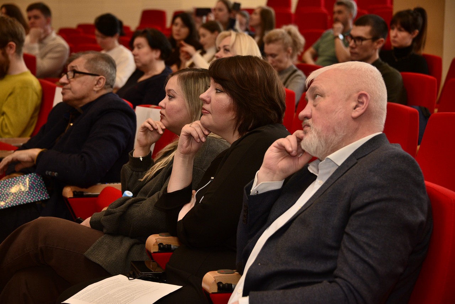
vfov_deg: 14.0
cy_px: 152
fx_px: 1239
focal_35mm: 98
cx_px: 228
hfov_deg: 20.8
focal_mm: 98
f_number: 5.6
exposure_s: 1/160
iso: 800
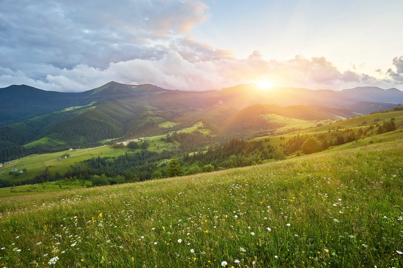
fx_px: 190
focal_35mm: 17
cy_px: 134
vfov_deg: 70.4
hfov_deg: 93.3
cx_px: 202
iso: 100
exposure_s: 1/8
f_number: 13
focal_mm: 17
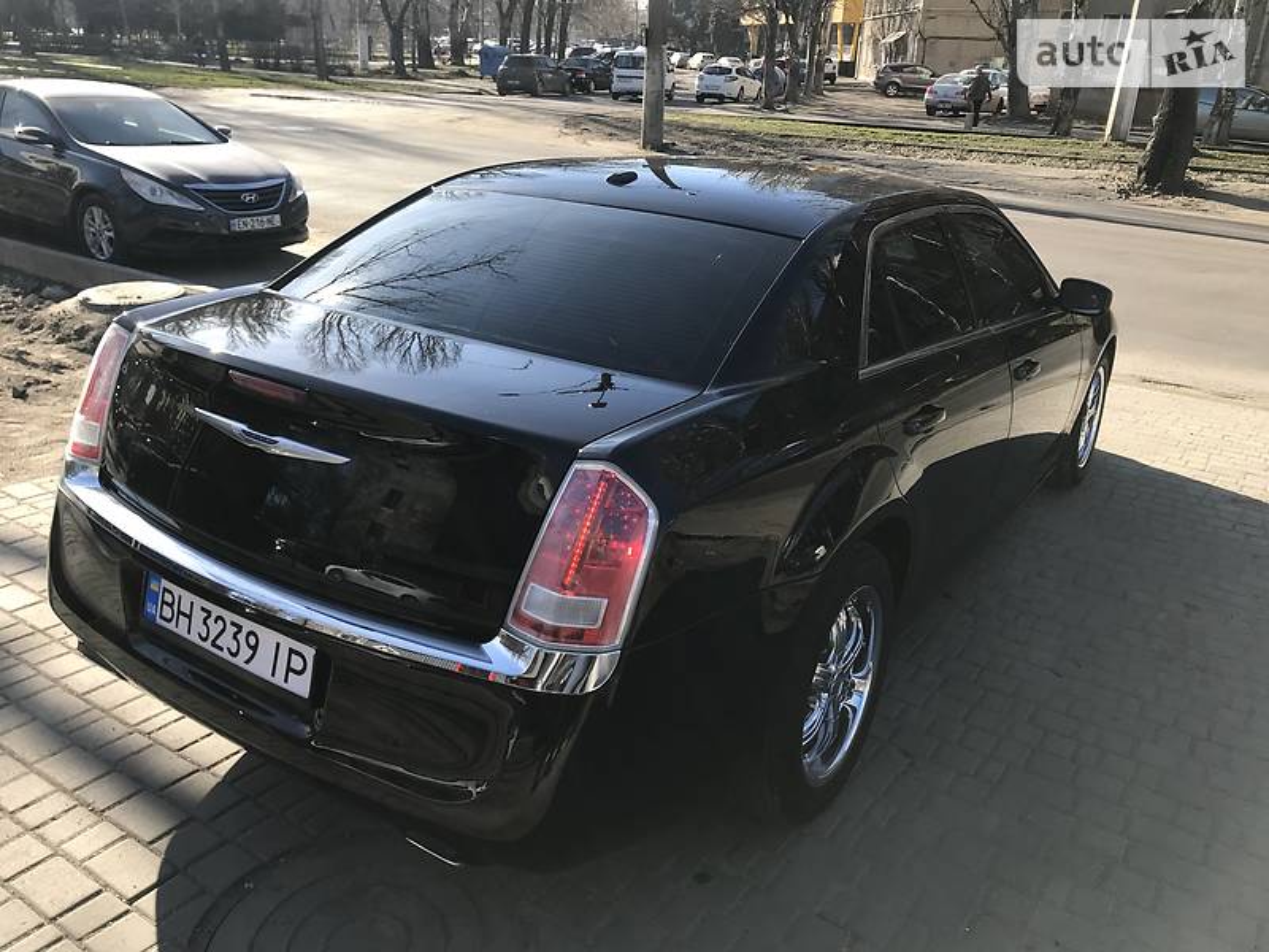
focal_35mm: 28
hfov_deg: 63.4
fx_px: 1026
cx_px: 634
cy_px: 476
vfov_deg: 49.7
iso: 20
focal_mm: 4
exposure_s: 1/840
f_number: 1.8
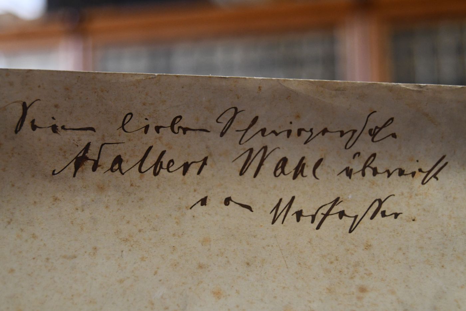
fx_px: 1061
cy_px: 156
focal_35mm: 82
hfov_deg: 24.8
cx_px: 233
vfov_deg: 16.6
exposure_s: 1/125
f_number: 5.6
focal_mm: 55
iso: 2000
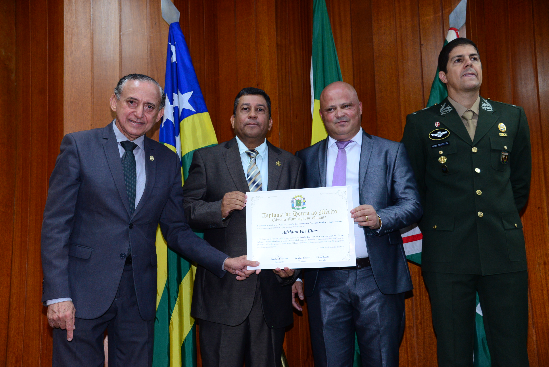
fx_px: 702
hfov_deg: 42.7
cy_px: 184
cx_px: 274
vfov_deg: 29.3
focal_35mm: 46
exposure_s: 1/125
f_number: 5
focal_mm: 46
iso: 2500
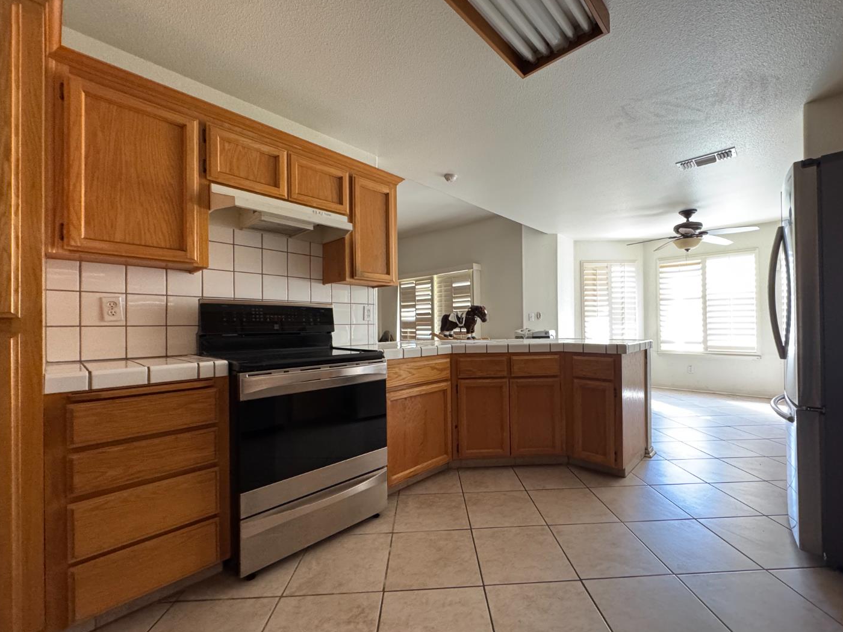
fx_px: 365
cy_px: 322
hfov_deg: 98.1
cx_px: 446
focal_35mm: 15
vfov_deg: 81.7
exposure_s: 1/60
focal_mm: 2.22
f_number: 2.2
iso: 640
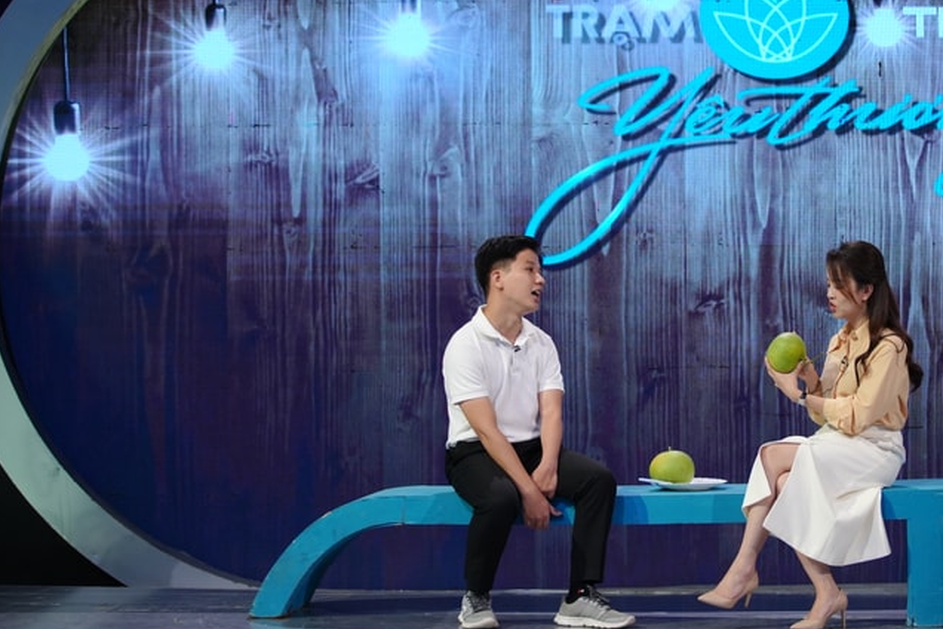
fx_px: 2593
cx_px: 638
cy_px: 298
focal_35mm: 99
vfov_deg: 13.8
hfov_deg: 20.5
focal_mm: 70
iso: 1600
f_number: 2.8
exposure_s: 1/200
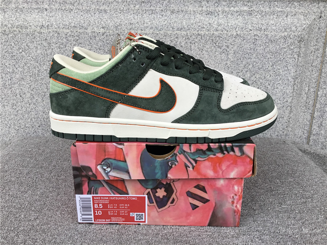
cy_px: 122
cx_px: 164
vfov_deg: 45.4
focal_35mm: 31
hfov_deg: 58.4
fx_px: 293
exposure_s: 1/123
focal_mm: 3.3
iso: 25
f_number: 2.4
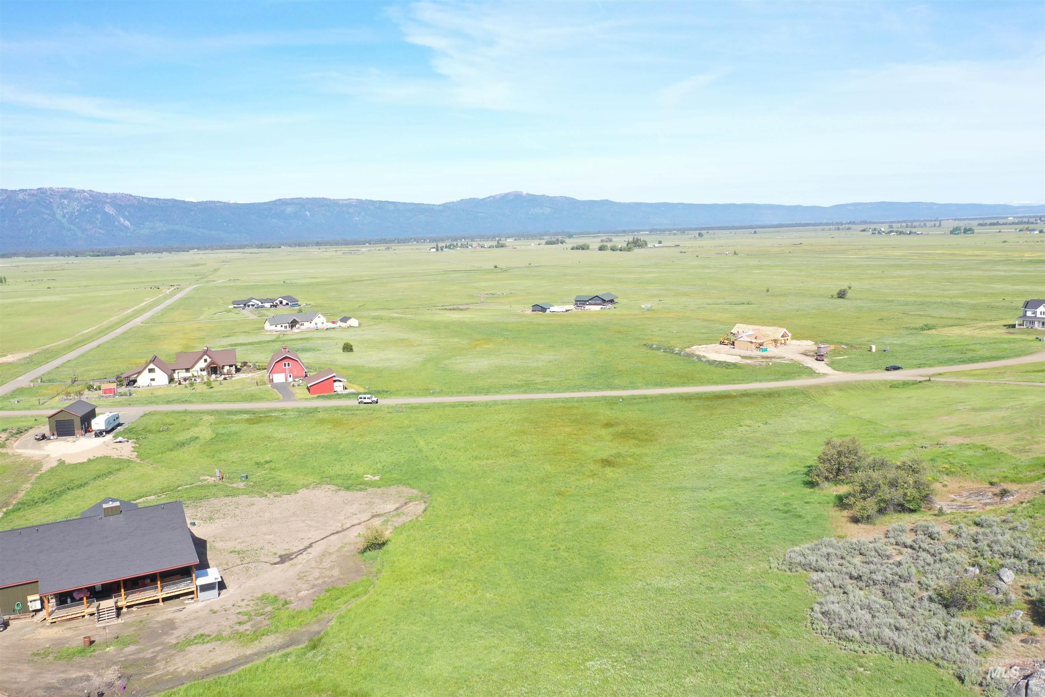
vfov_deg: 46.4
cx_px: 522
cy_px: 348
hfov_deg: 65.5
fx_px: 813
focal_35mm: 28
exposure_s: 1/320
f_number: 5
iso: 100
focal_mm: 10.26
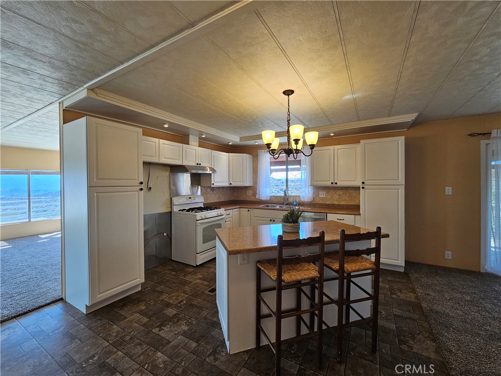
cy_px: 188
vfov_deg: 89.9
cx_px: 250
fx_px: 188
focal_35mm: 13
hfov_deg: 106.2
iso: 160
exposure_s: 1/207
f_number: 2.2
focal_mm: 2.2
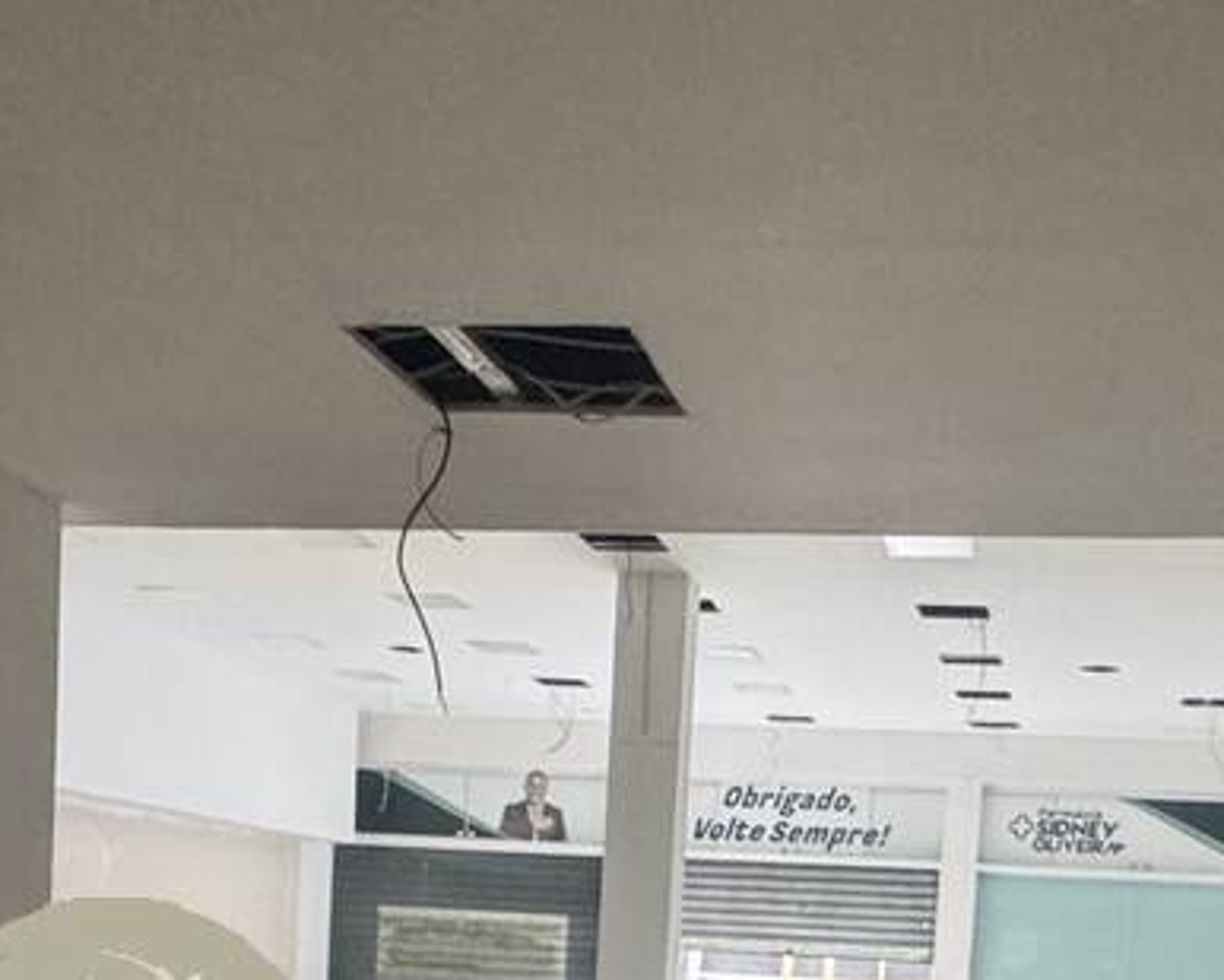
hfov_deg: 36.6
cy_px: 1129
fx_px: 1848
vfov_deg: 26.8
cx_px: 682
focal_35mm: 51
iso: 500
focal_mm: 2.22
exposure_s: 1/60
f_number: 2.2
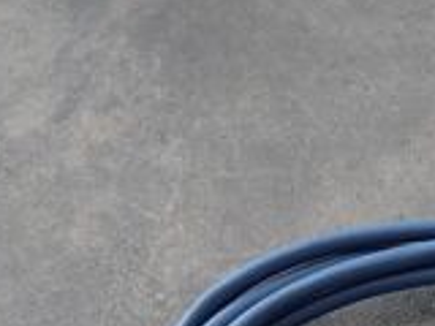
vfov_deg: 17.6
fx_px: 980
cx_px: 574
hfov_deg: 22.3
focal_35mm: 78
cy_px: 432
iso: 812
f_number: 1.79
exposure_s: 1/33
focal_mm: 4.74
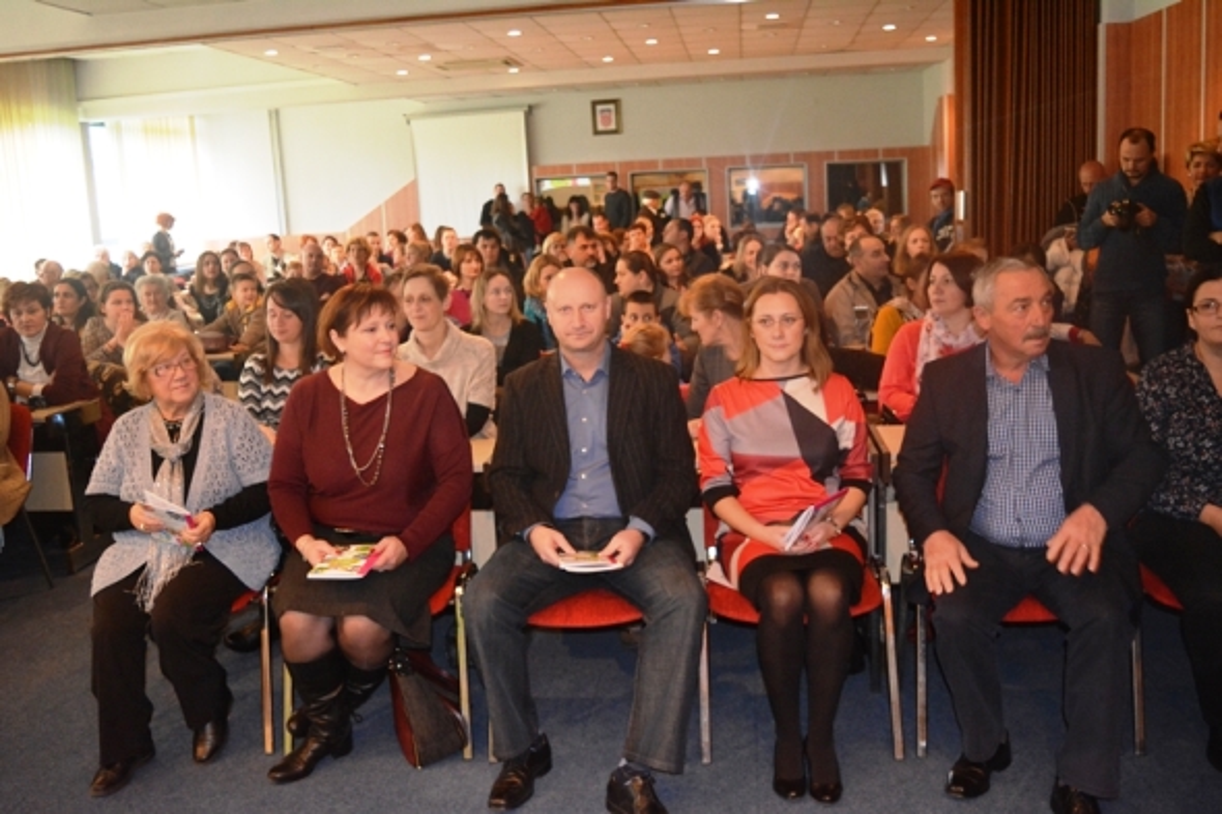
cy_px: 407
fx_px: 1171
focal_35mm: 34
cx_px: 611
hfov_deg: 55.1
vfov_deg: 38.3
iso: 2500
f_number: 3.8
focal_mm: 23
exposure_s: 1/60
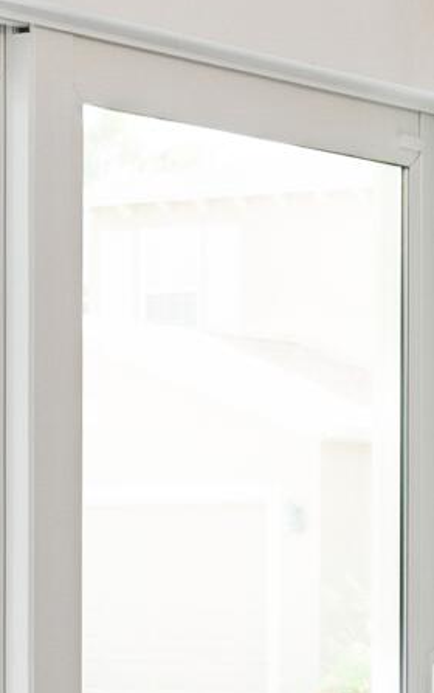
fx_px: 3099
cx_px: 835
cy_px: 591
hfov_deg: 7.7
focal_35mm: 164
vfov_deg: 12.7
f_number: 9
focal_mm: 24
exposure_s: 1/25
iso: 320
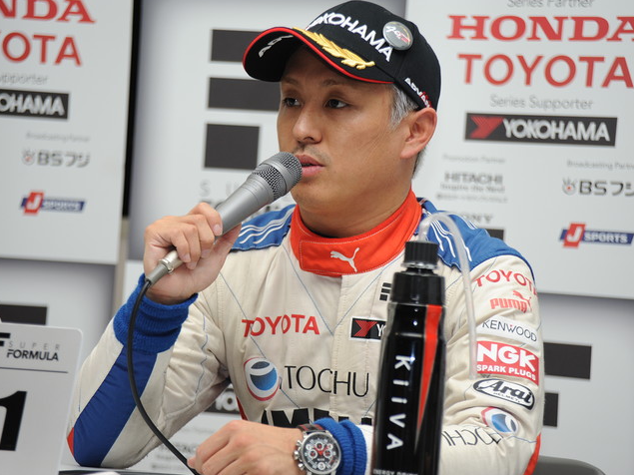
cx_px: 314
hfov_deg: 9.1
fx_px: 3992
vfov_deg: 6.8
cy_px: 237
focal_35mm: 218
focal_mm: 200
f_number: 5.6
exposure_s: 1/250
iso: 800
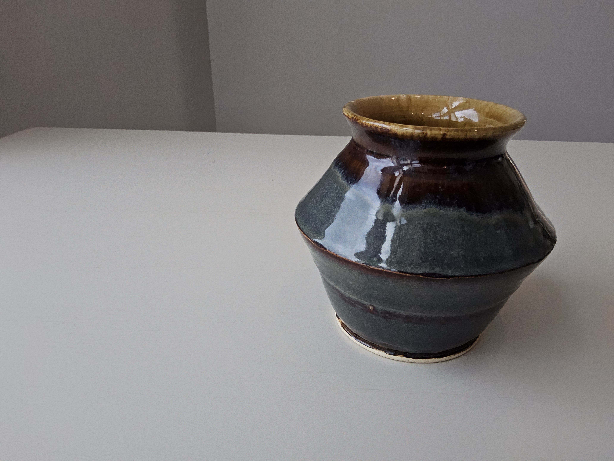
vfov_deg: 58.9
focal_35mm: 23
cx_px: 307
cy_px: 230
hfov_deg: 73.9
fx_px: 408
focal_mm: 3.08
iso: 640
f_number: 2
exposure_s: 1/24
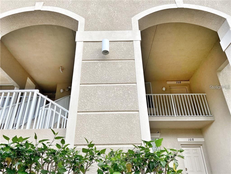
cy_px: 87
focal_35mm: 26
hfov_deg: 67.3
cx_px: 116
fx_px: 174
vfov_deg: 53.1
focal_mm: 4.25
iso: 32
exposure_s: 1/563
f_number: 1.8
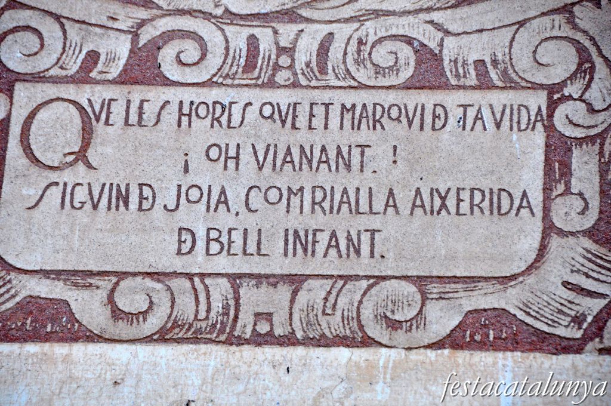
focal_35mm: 300
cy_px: 203
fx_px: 5085
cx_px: 306
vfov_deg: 4.6
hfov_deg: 6.9
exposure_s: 1/640
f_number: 6.3
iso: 500
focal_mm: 200
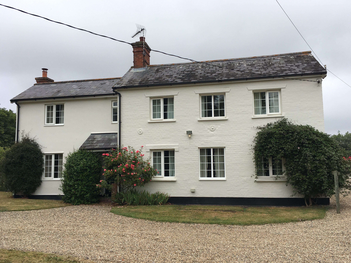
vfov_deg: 48.2
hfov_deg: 61.7
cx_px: 176
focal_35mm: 29
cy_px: 132
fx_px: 294
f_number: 2.2
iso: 25
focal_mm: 4.15
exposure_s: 1/777
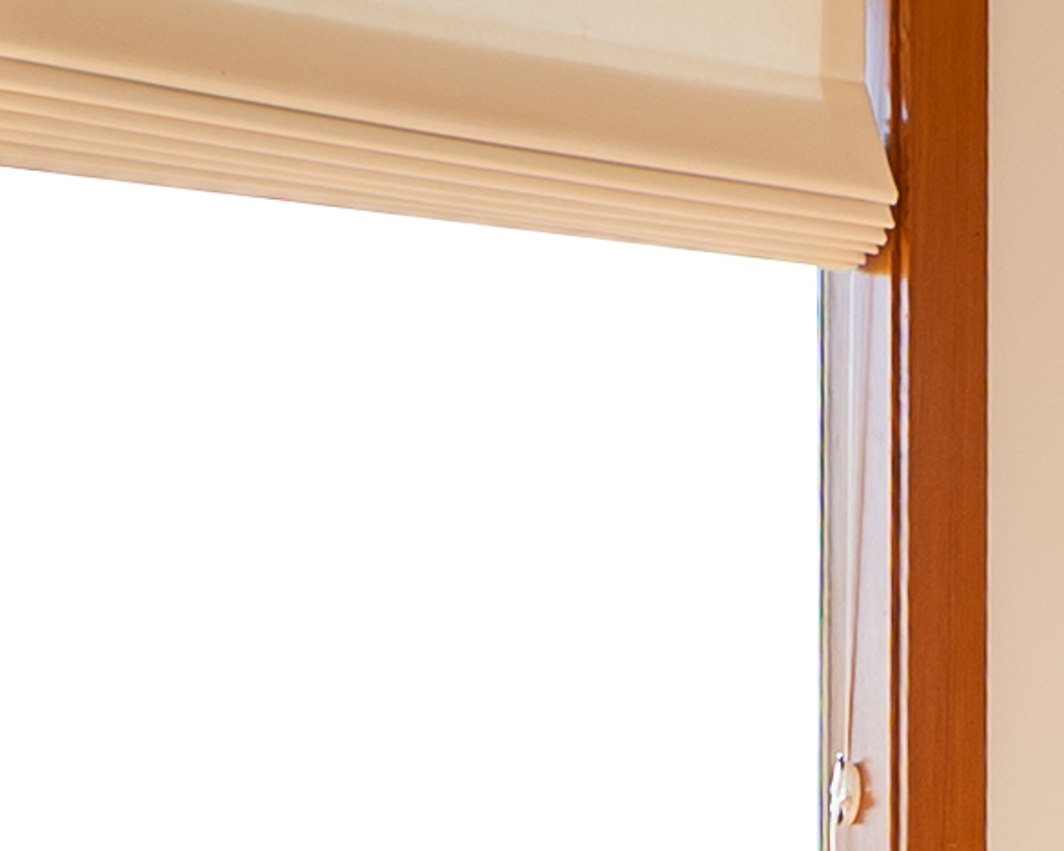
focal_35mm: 129
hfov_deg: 11.1
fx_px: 4063
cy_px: 1183
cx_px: 2951
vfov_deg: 11.6
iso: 80
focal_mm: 19
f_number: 2.8
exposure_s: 1/320
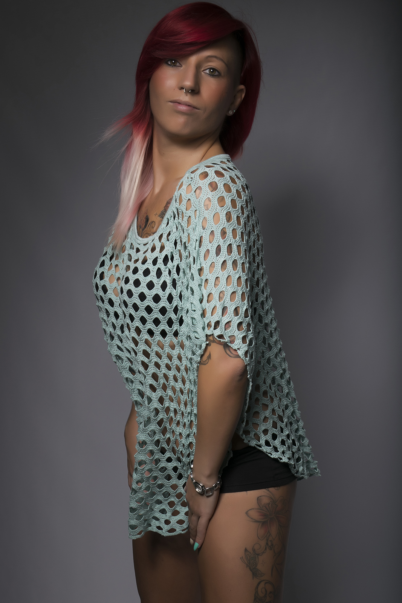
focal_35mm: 75
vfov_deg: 27.0
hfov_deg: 18.2
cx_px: 201
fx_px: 1256
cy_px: 302
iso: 100
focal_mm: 50
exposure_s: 1/200
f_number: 11
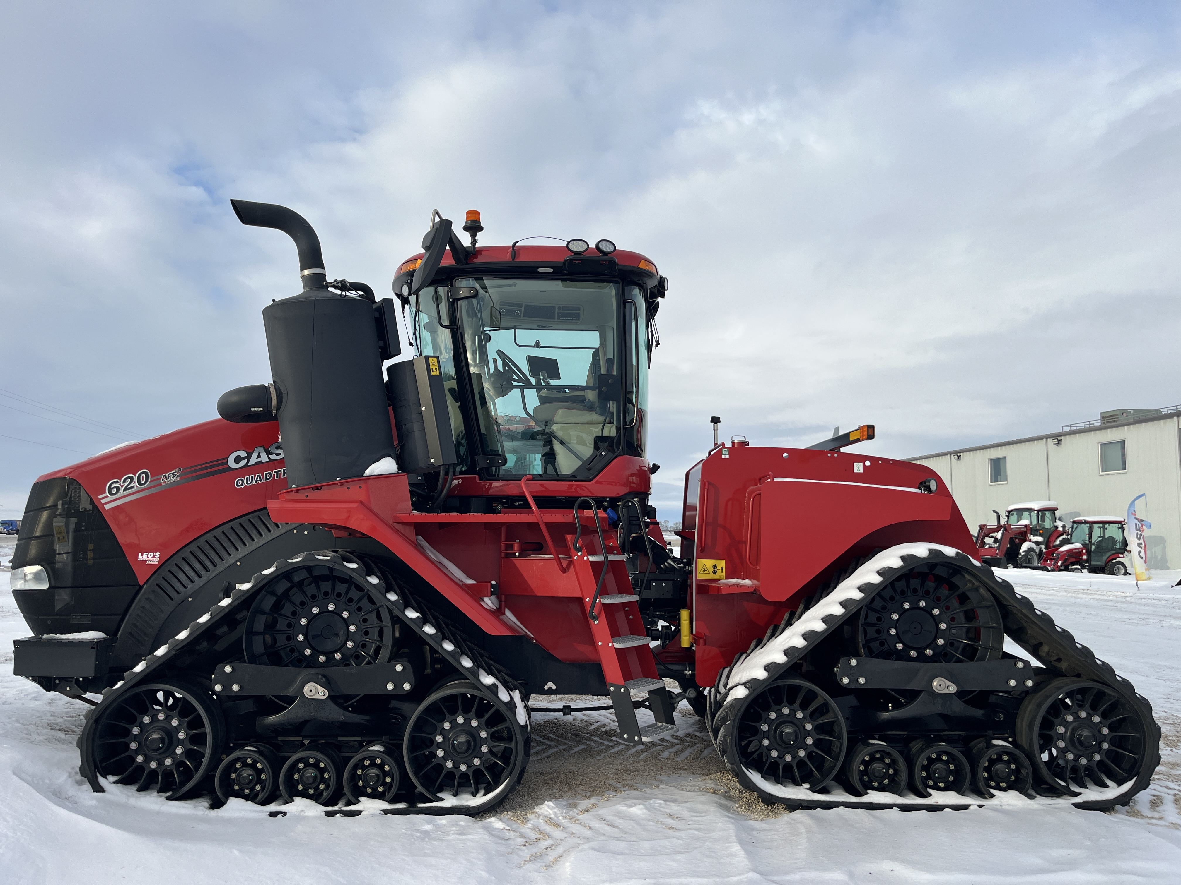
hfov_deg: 67.3
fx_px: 887
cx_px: 590
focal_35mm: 26
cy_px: 442
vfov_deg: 53.1
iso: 50
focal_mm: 5.1
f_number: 1.6
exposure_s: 1/2101
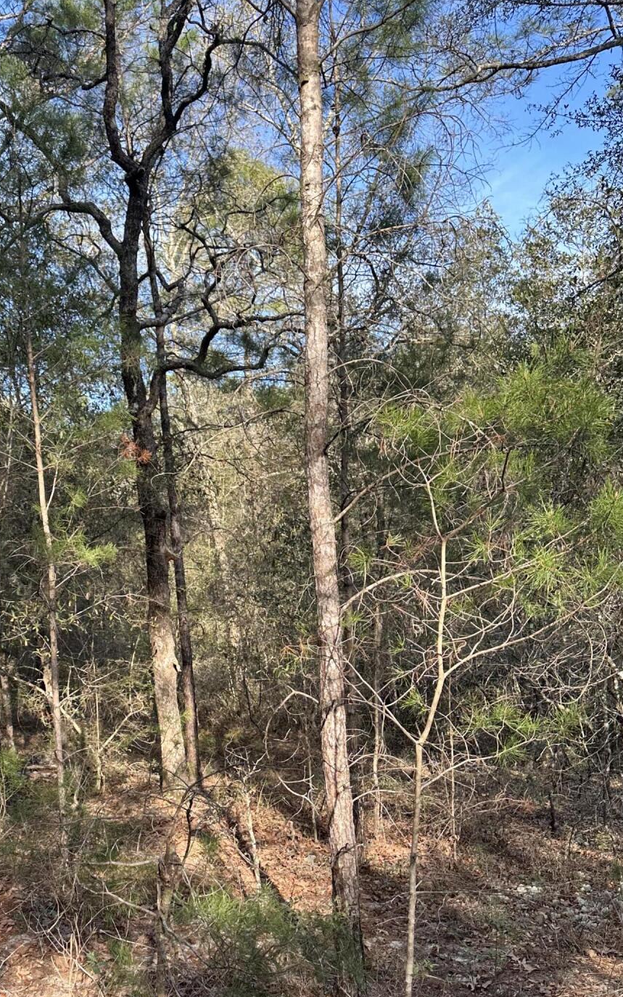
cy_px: 663
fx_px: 1005
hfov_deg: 34.0
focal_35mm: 37
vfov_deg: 51.8
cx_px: 185
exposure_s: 1/491
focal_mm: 6.86
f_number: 1.78
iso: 80
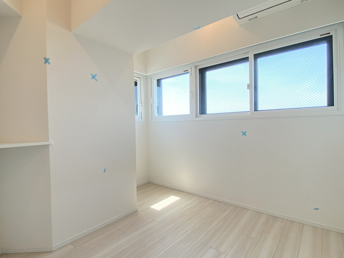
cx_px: 172
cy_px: 129
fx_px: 169
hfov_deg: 91.0
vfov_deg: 74.7
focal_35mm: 17
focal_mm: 1.54
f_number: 2.4
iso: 20
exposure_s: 1/155
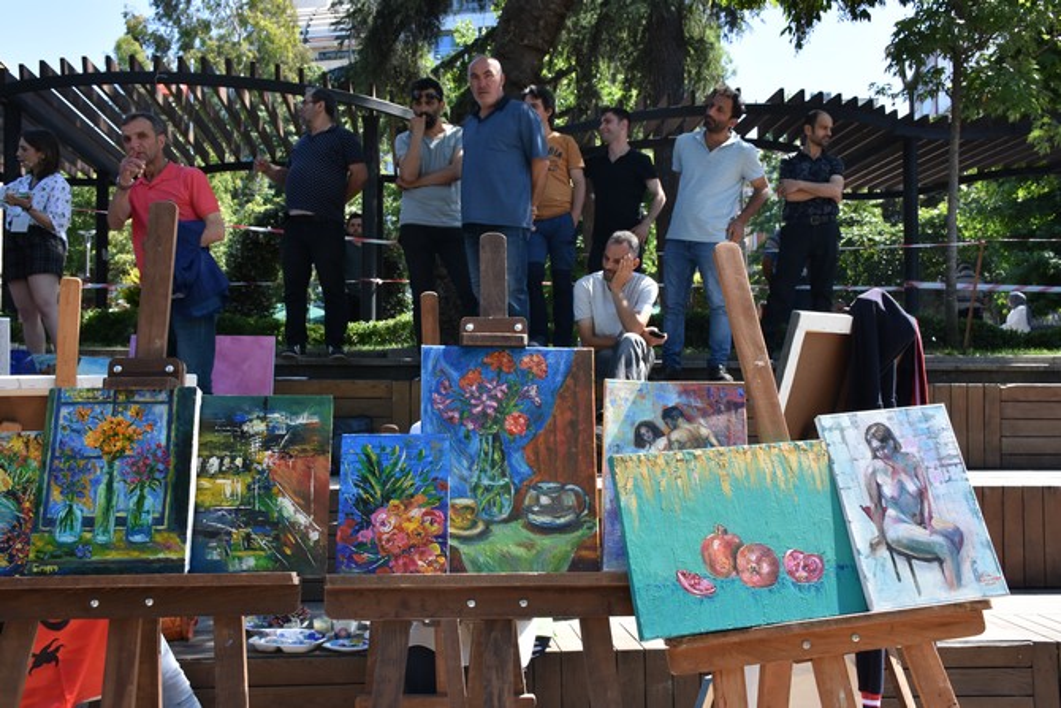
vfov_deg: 38.4
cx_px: 530
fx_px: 1017
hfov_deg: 55.1
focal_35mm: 34
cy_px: 354
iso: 560
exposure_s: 1/500
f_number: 8
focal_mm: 23
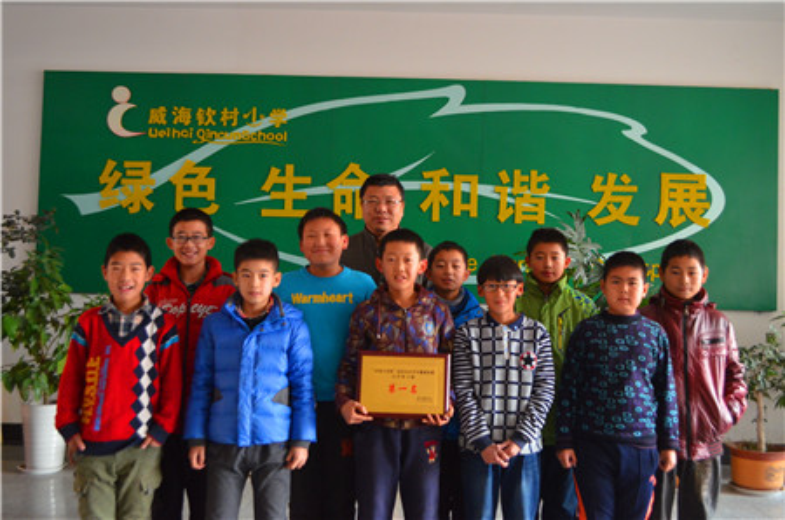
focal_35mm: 36
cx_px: 392
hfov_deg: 53.2
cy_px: 260
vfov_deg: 36.7
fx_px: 783
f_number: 4
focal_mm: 24
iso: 1600
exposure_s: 1/160
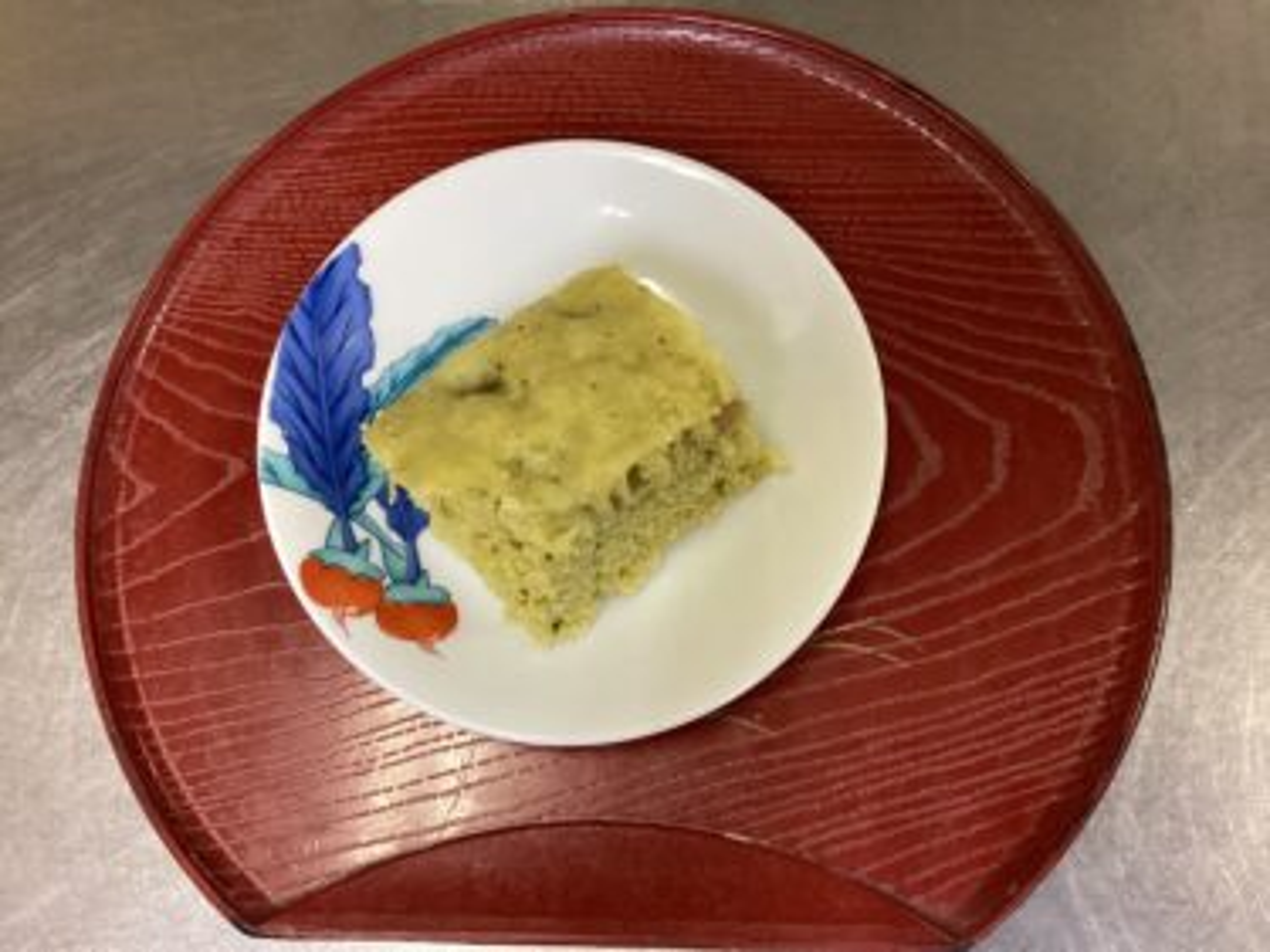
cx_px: 635
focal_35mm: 31
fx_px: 1137
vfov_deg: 45.4
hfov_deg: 58.4
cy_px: 476
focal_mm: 3.3
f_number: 2.4
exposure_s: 1/60
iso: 250
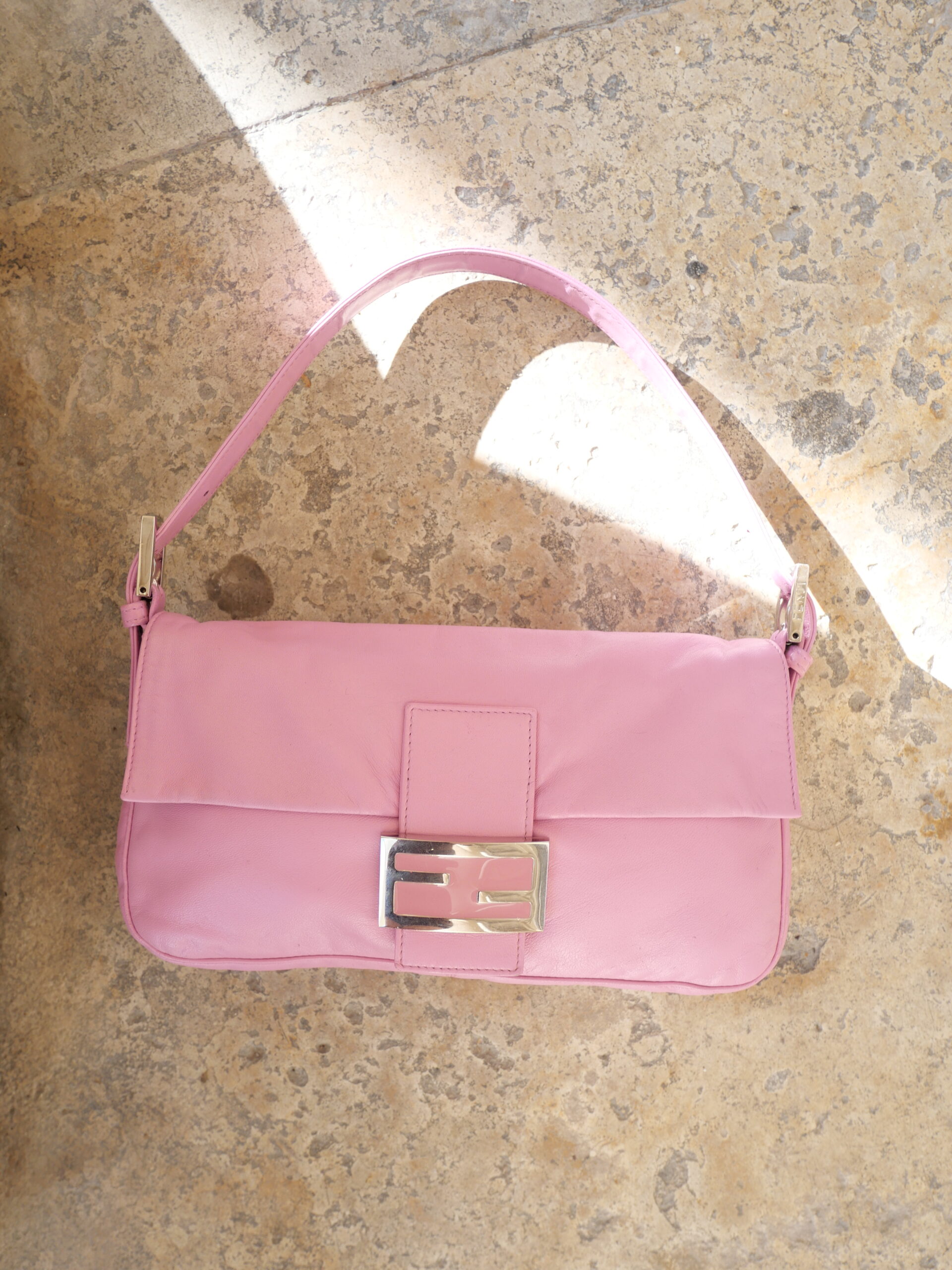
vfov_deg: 60.0
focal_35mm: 30
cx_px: 476
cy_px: 635
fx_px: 1100
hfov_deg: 46.8
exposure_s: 1/100
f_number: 3.8
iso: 200
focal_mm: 15
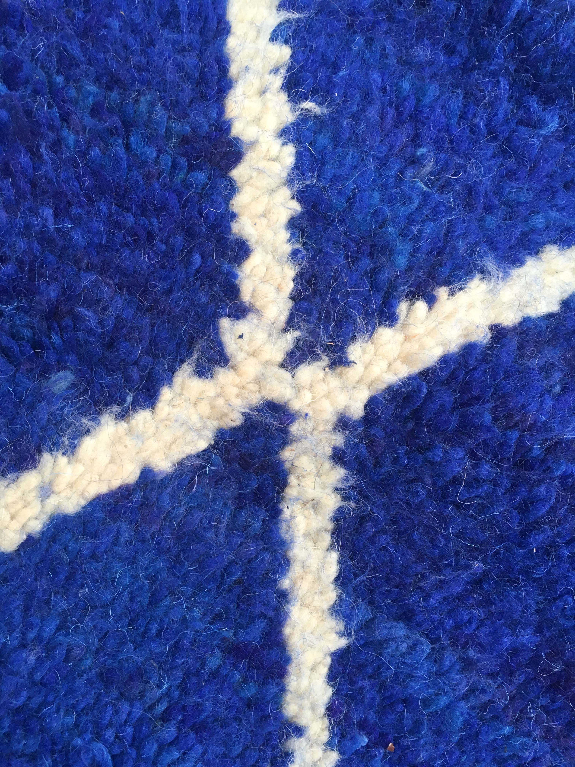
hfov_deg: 48.2
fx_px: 642
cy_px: 384
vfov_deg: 61.7
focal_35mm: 29
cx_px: 288
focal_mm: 4.15
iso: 100
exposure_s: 1/35
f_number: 2.2
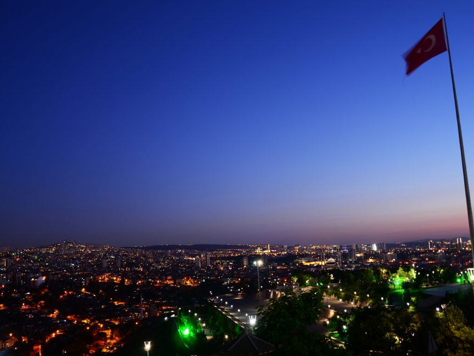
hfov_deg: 51.9
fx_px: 487
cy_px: 181
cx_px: 224
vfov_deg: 40.1
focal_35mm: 36
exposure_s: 3
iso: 100
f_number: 3.8
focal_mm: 21
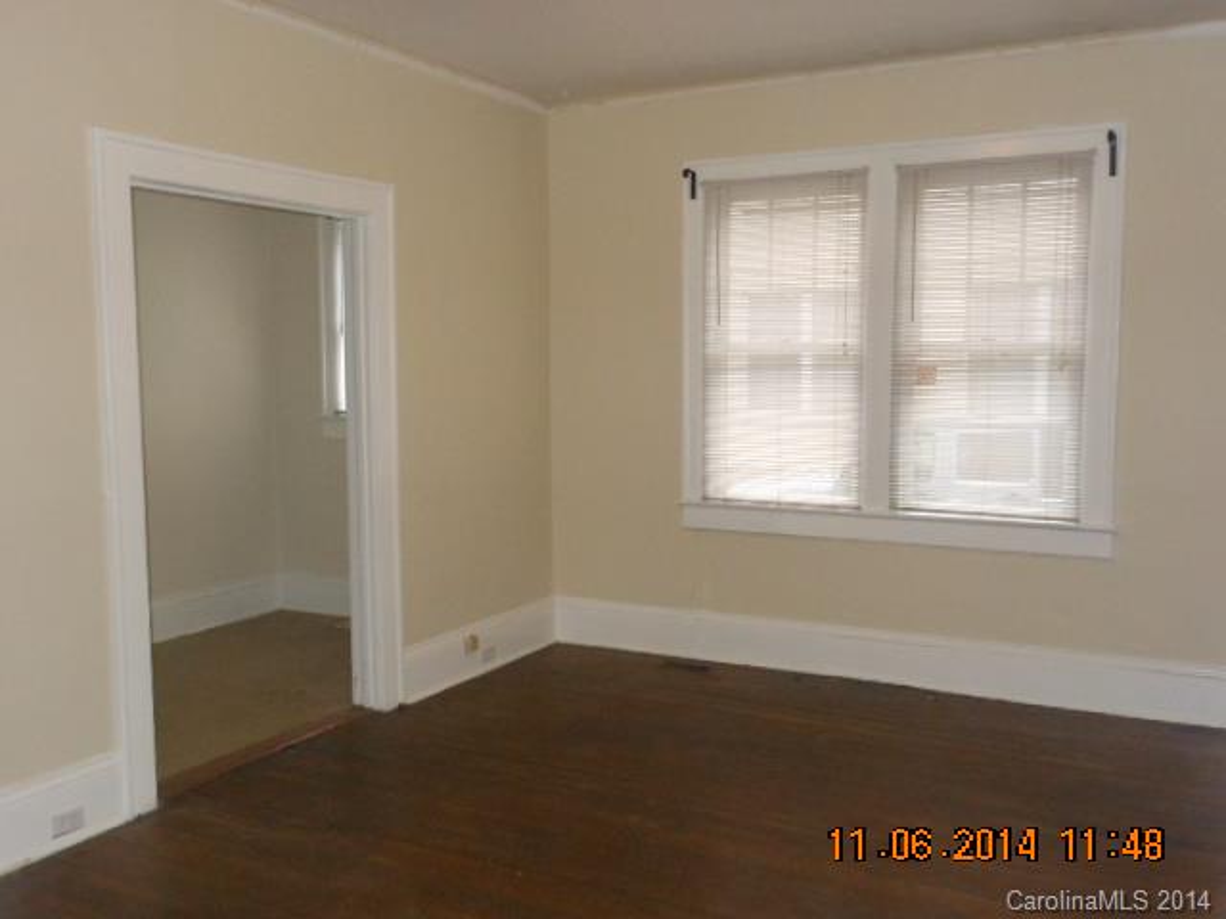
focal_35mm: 33
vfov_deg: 42.9
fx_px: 1169
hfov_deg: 55.4
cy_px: 460
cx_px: 613
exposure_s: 1/25
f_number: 4
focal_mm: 5.9
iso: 500
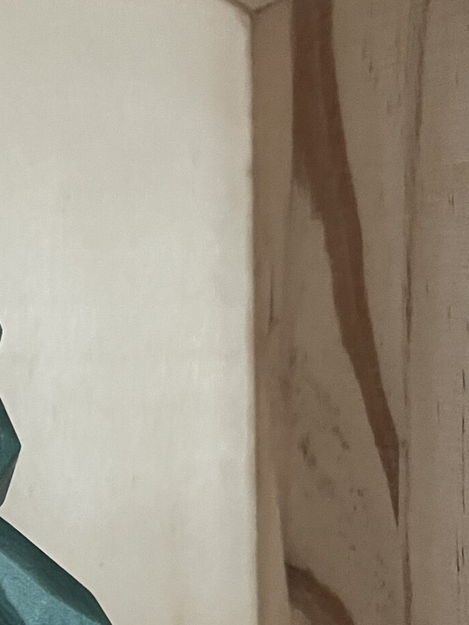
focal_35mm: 72
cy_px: 387
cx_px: -73
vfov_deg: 27.0
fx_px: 1301
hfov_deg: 19.4
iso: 500
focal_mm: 4.2
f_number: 1.6
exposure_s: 1/40
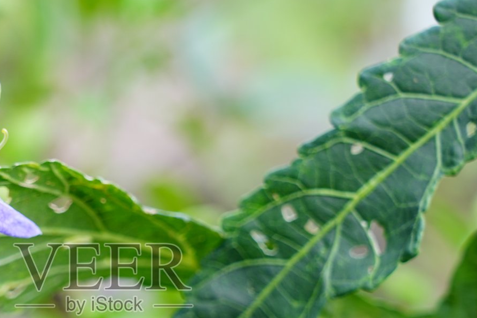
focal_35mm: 188
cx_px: 104
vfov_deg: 7.3
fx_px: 2491
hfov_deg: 10.9
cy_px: 280
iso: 500
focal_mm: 105
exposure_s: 1/60
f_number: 8
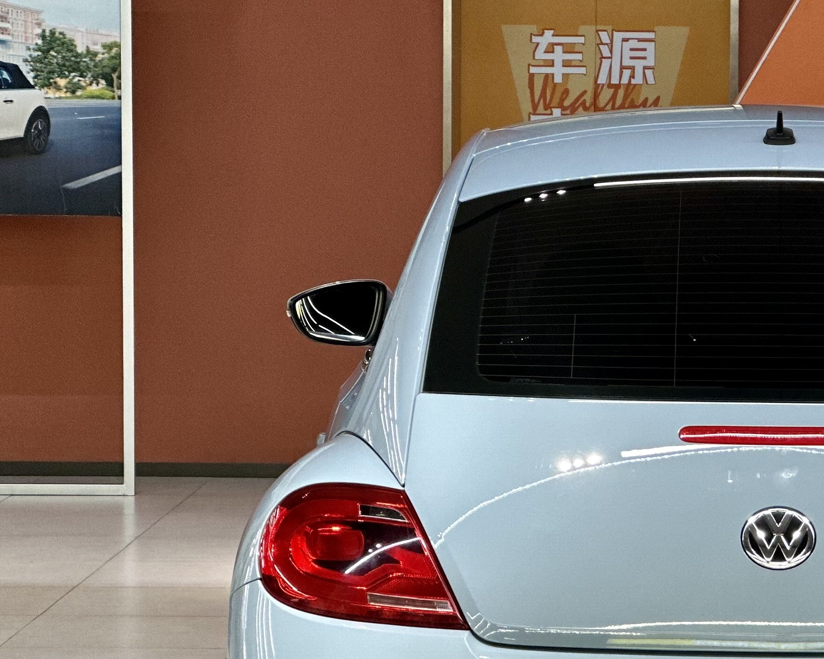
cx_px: 780
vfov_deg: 8.9
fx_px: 4218
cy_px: 453
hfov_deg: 11.1
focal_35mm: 173
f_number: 2.8
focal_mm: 9
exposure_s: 1/33
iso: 125
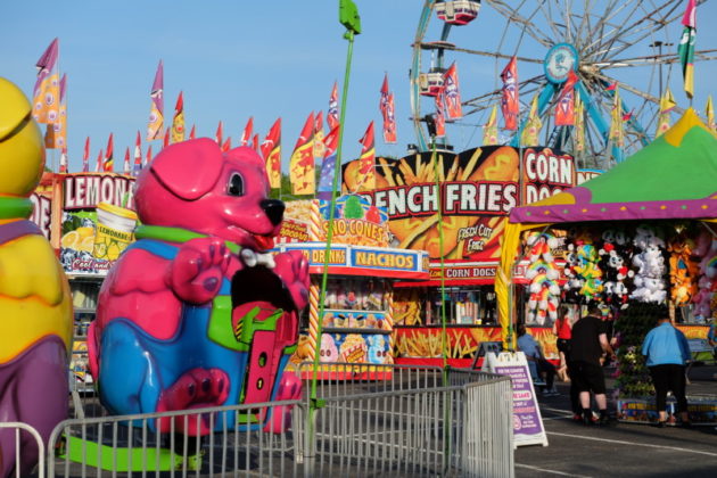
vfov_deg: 18.2
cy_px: 239
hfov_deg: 27.0
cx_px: 358
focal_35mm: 75
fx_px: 1494
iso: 200
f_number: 8
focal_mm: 50
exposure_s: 1/240
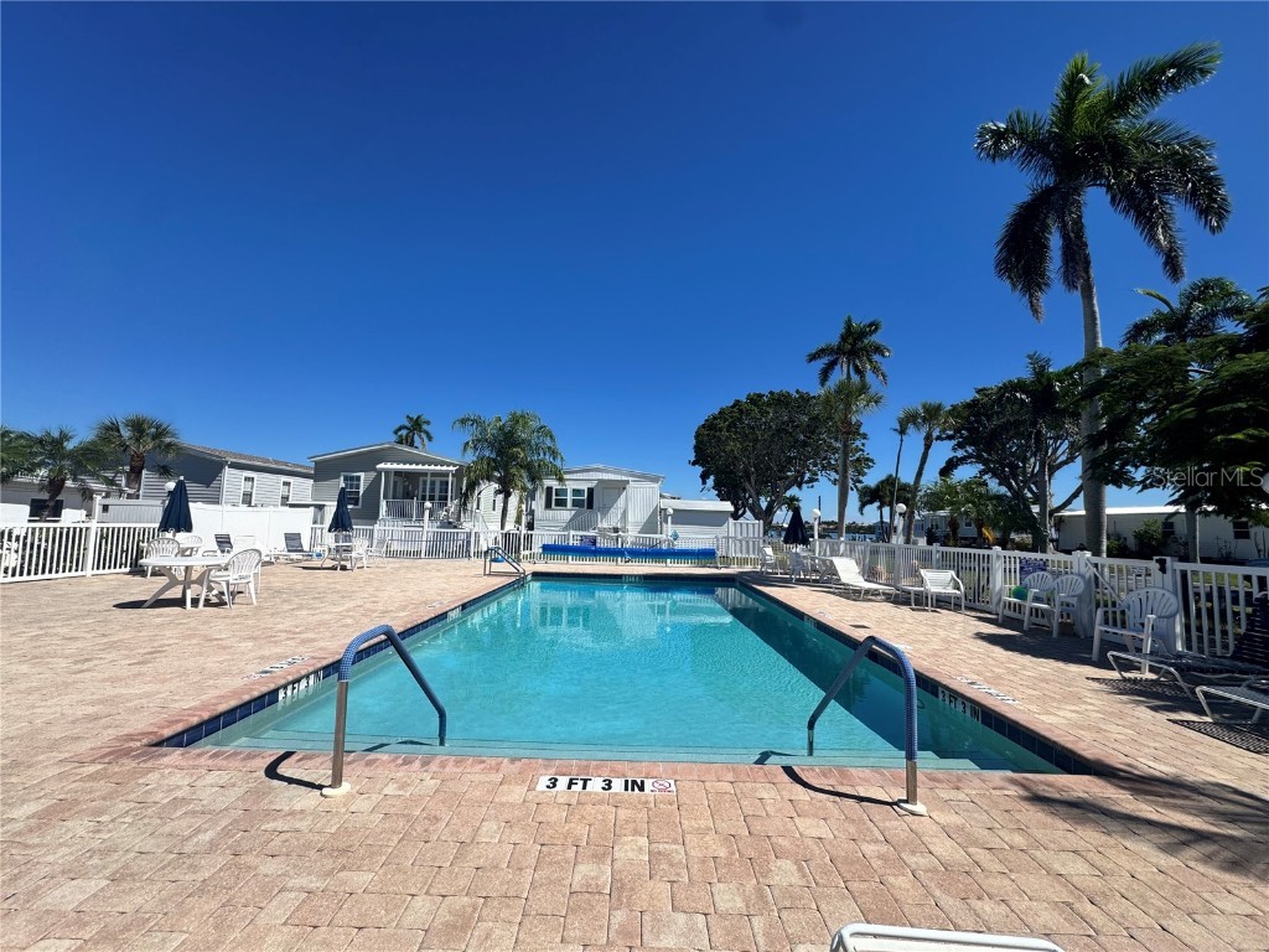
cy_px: 476
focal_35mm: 14
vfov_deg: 85.7
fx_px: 513
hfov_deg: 102.1
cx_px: 634
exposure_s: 1/2985
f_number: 2.2
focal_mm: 2.22
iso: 50
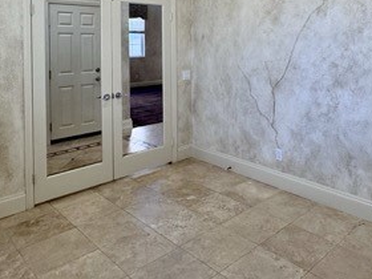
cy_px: 46
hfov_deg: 56.2
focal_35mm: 32
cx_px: 230
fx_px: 344
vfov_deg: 41.8
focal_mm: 2.22
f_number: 2.2
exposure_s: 1/120
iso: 125
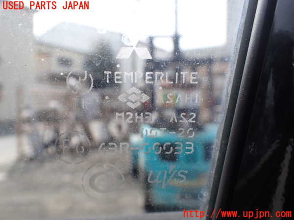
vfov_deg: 46.8
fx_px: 255
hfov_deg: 60.0
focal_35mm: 30
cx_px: 147
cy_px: 110
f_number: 3.2
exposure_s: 1/400
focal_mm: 5.4
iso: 100
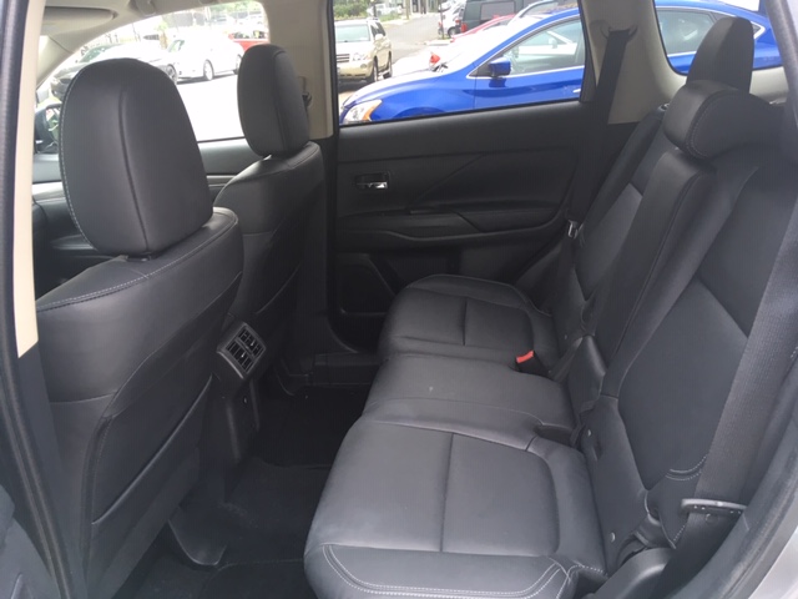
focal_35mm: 29
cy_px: 300
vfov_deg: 48.2
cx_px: 399
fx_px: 669
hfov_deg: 61.7
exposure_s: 1/40
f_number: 2.2
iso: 25
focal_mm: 4.15
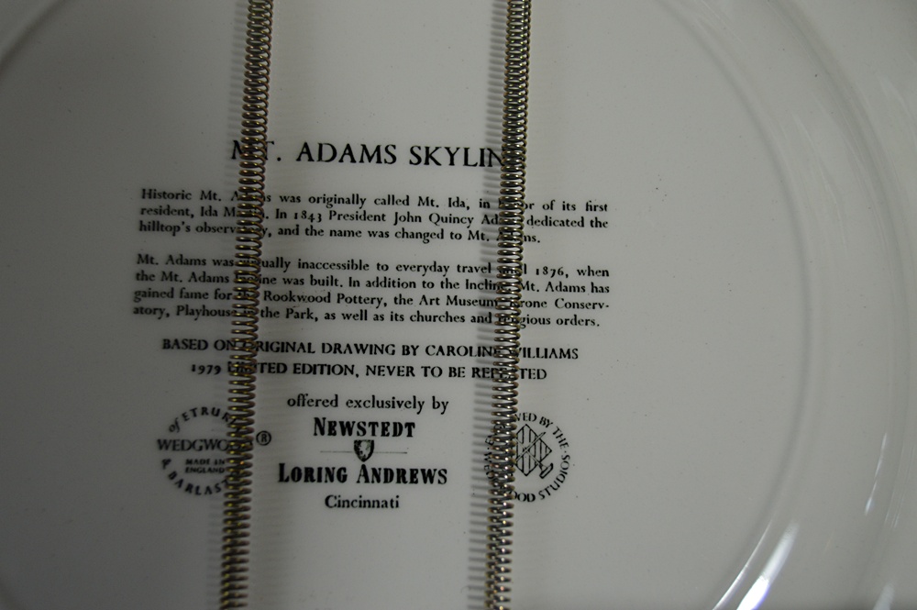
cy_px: 305
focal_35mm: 45
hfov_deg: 43.6
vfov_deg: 29.8
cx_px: 458
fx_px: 1145
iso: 400
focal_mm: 30
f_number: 4.5
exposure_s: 1/80
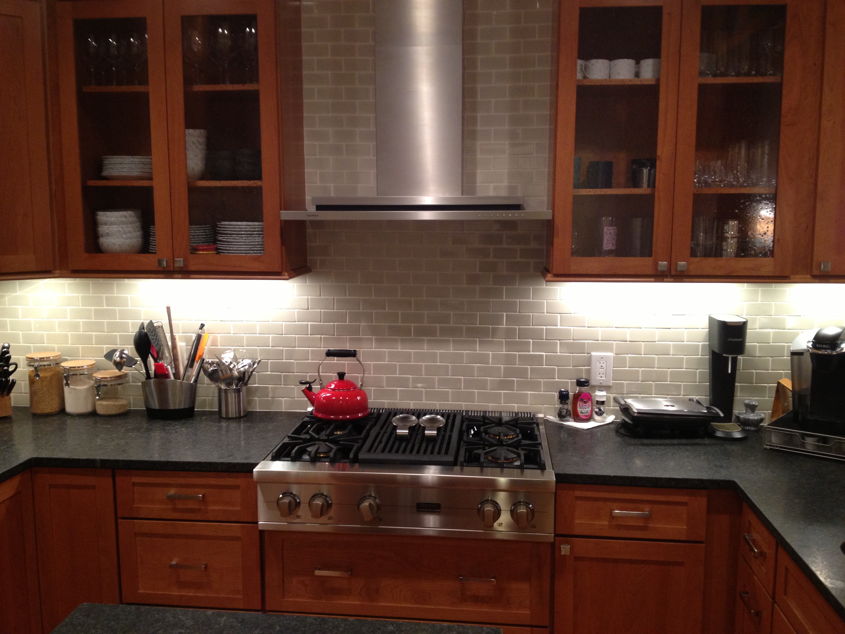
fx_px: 854
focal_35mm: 35
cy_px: 317
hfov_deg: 52.6
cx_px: 422
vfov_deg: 40.7
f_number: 2.4
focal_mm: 4.28
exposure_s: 1/20
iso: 125
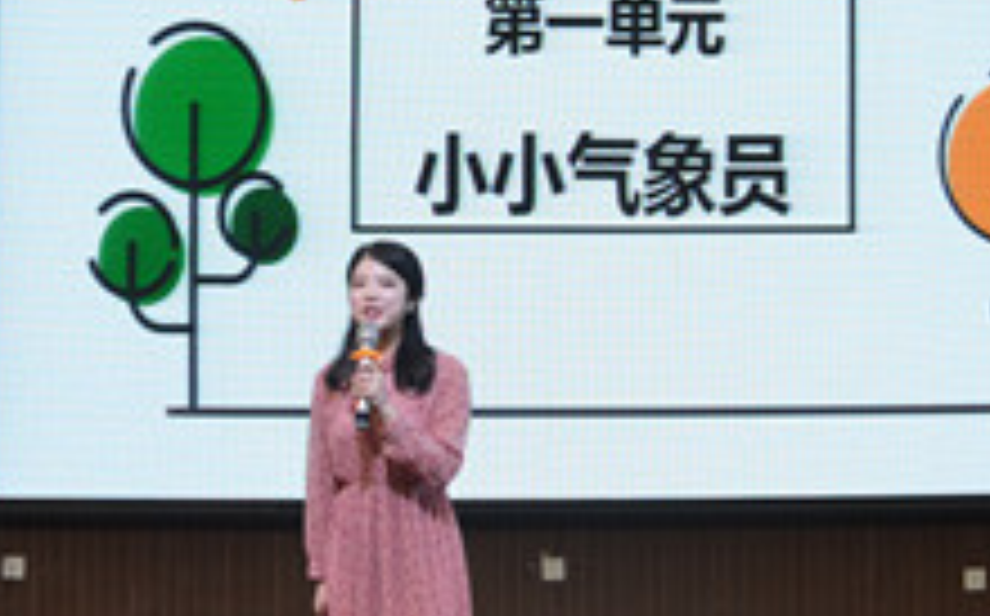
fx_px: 2355
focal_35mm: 87
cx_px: 724
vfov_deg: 14.9
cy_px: 178
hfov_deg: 23.5
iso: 400
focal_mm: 21
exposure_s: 1/100
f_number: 5
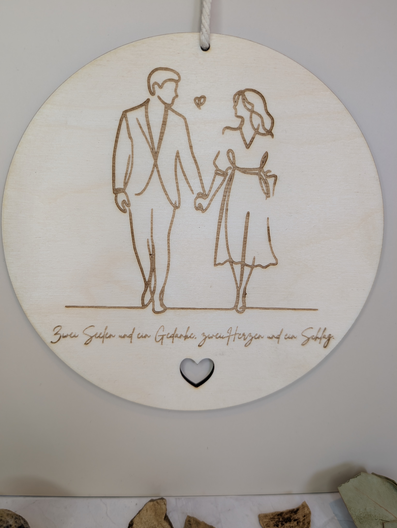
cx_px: 198
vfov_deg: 71.5
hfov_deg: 56.9
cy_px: 264
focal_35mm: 24
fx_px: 366
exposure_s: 1/56.6
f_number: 1.68
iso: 29
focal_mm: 6.9
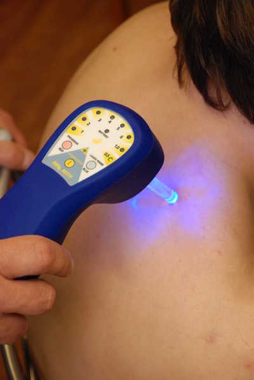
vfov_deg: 17.0
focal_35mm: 120
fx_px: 1267
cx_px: 127
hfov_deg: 11.4
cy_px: 190
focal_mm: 80
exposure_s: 1/50
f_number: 5.6
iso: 640
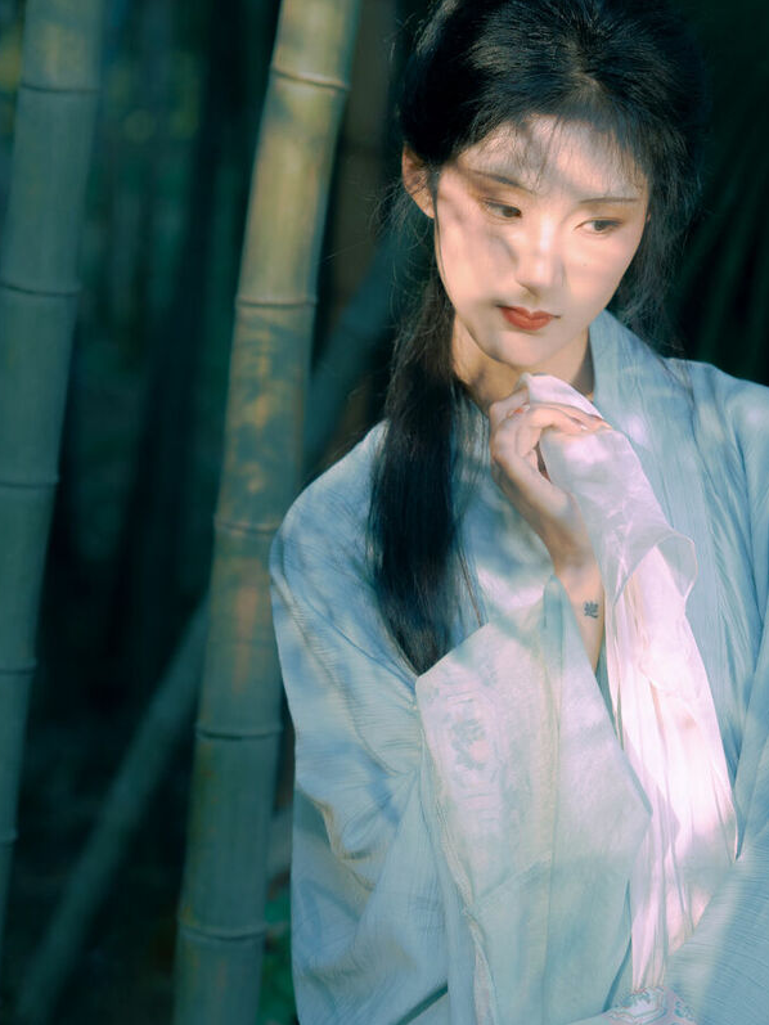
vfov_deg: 14.8
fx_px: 3938
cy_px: 343
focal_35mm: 133
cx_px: 372
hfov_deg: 11.2
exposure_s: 1/400
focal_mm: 70
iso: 200
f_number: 2.8
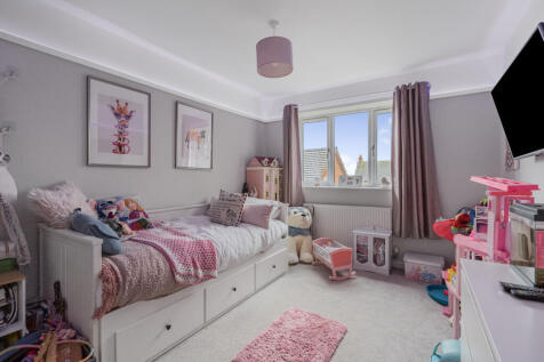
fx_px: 242
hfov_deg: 96.8
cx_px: 272
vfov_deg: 73.7
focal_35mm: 16
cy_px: 181
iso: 1000
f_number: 6.3
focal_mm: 16
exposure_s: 1/80
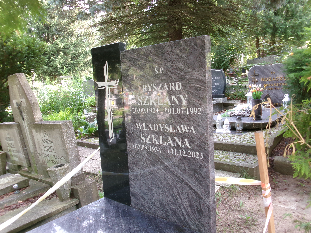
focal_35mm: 28
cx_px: 156
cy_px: 116
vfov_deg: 49.7
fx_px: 252
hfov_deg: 63.4
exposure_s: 1/34
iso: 131
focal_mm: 5.1
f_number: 3.9
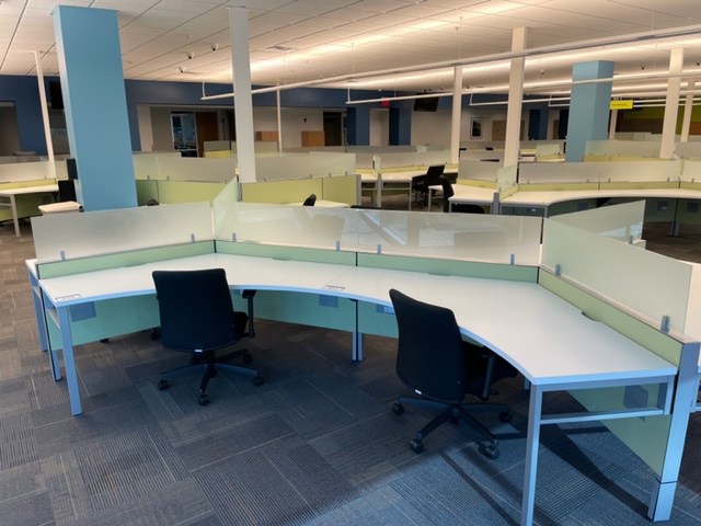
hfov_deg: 67.3
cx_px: 350
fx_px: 527
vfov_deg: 53.1
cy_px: 263
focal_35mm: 26
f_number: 1.6
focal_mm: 4.2
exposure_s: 1/120
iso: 100
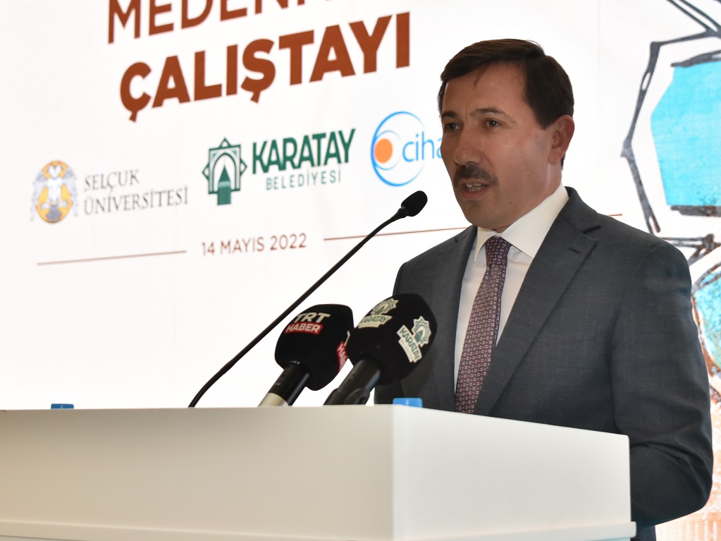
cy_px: 206
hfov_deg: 24.7
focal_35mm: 79
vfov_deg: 18.6
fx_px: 1645
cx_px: 418
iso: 2000
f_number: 6.3
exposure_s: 1/60
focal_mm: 56
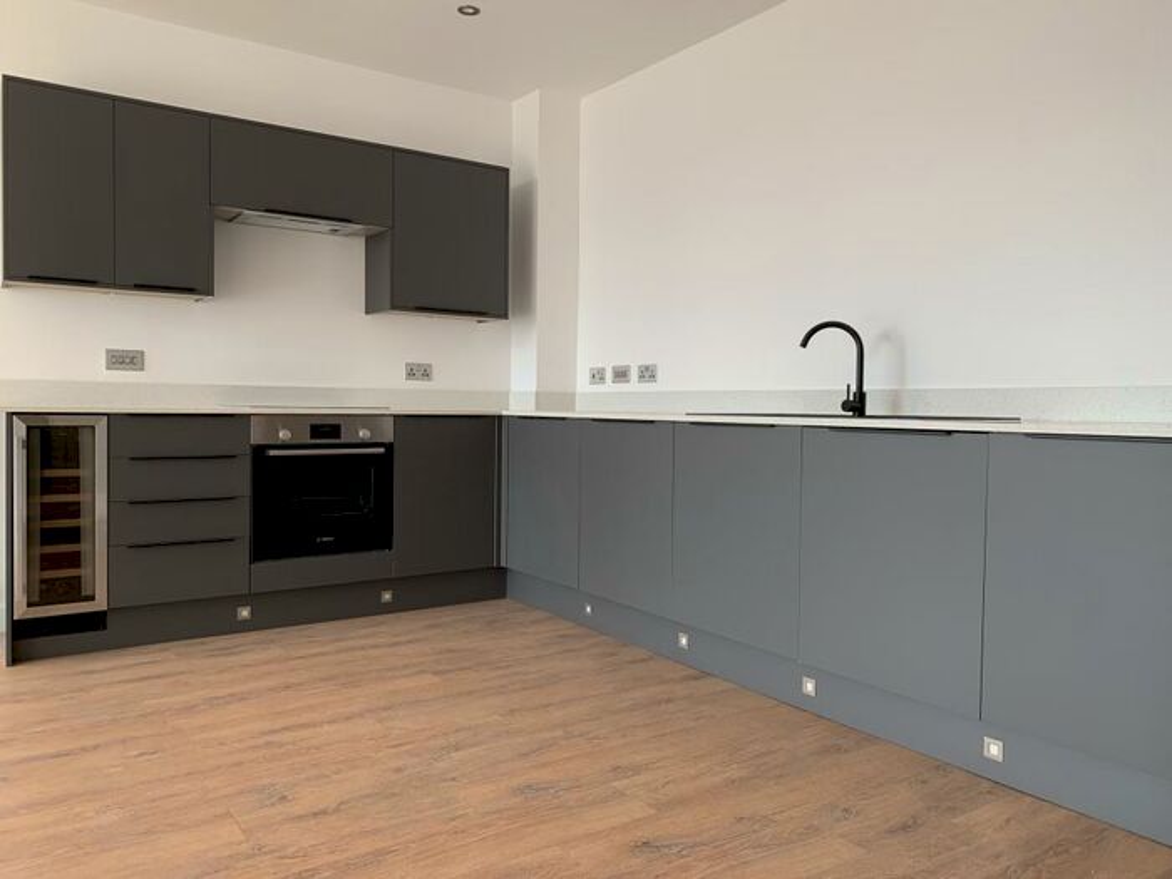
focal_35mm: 26
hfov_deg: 67.3
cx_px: 586
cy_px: 440
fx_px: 880
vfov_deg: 53.1
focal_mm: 4.25
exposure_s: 1/121
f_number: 1.8
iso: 50
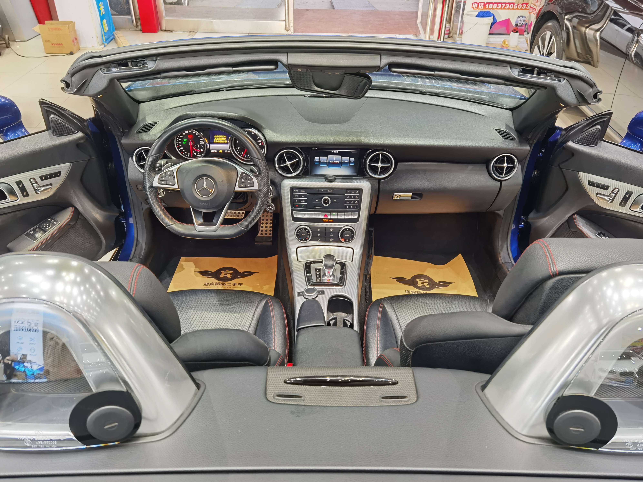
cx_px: 322
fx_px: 502
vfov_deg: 51.4
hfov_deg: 65.3
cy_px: 241
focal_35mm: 27
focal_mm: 6.71
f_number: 1.9
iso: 160
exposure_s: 1/50
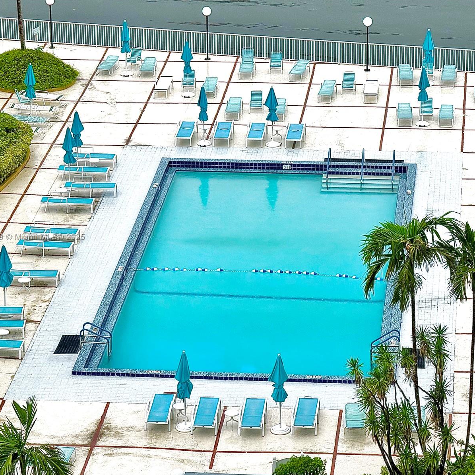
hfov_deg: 12.3
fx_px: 2204
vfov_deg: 12.3
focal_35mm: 142
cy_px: 237
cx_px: 275
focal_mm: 15.66
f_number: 2.8
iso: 50
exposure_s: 1/296
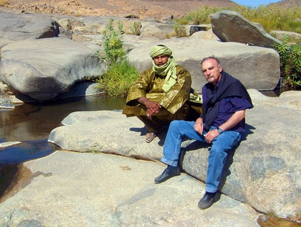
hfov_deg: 52.5
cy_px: 114
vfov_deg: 40.8
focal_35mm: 35
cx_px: 150
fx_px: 305
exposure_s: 1/500
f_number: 7.1
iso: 80
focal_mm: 5.8
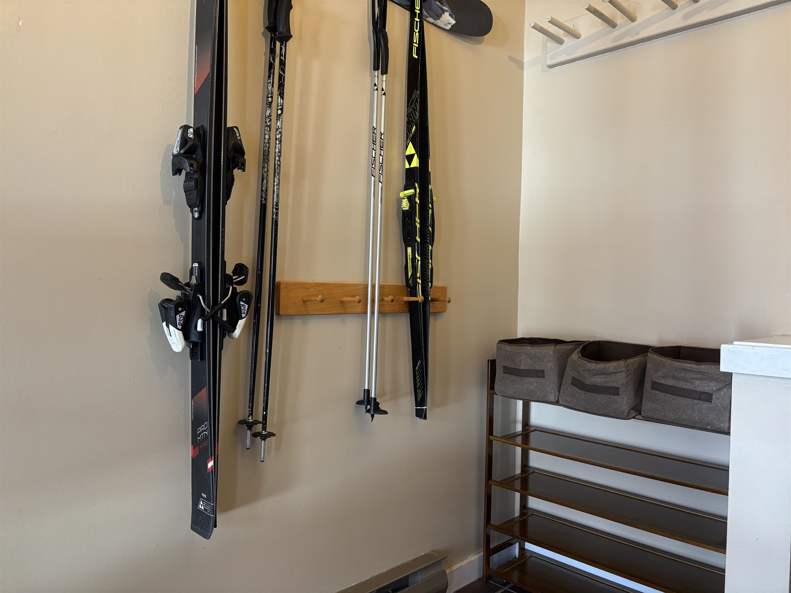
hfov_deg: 67.3
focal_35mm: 26
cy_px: 296
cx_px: 396
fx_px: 594
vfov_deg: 53.1
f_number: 1.6
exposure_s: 1/60
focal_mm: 5.96
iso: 200
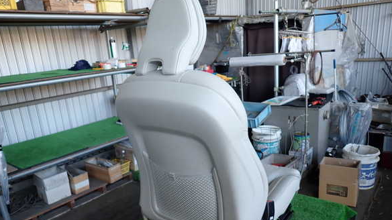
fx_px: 291
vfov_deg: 41.2
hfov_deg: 67.9
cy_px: 133
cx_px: 194
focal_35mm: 28
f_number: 2
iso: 100
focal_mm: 4.5
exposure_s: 1/100
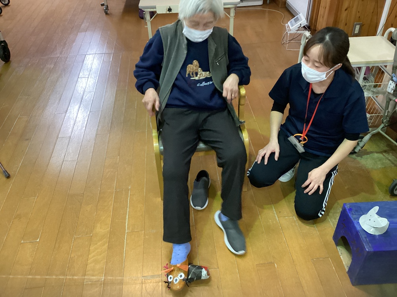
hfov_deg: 58.4
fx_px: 356
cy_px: 148
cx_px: 198
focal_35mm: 31
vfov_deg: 45.4
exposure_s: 1/40
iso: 400
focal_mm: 3.3
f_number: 2.4
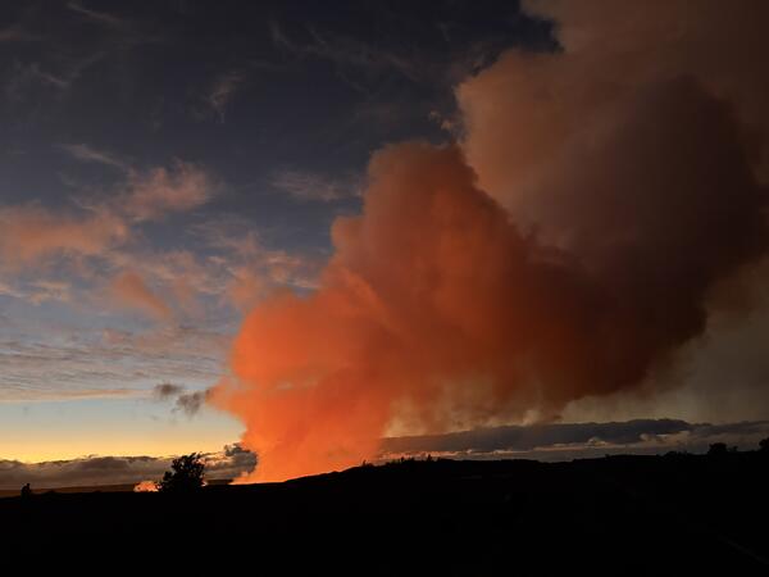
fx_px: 578
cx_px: 384
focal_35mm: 26
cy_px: 288
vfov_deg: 53.1
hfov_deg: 67.3
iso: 800
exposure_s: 1/30
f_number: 1.6
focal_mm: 5.96
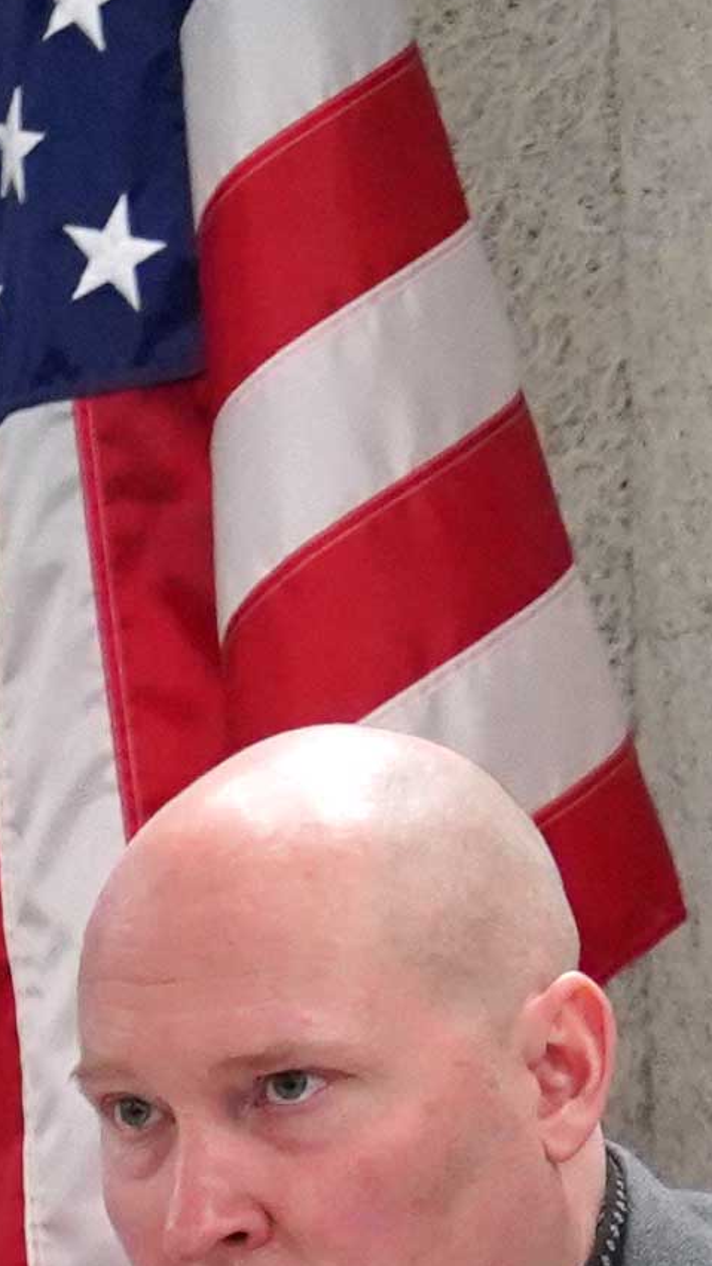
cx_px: 1252
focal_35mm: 1166
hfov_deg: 1.0
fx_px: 39150
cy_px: 1617
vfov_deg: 1.9
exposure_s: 1/250
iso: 4000
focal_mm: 161
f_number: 6.3
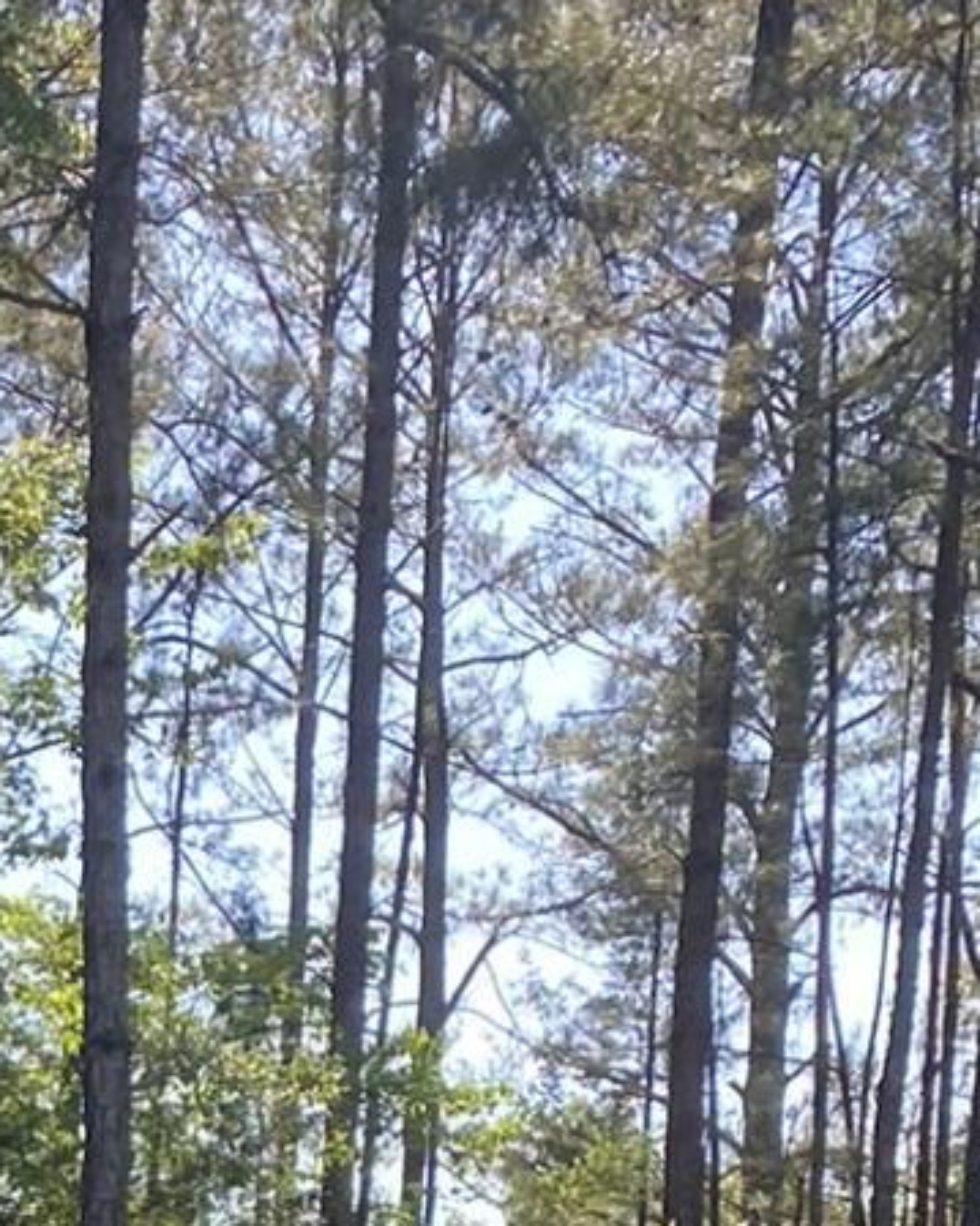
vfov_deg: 14.8
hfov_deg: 12.8
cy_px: 2228
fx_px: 4098
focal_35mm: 113
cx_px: -598
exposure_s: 1/361
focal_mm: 4.25
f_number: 1.8
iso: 32
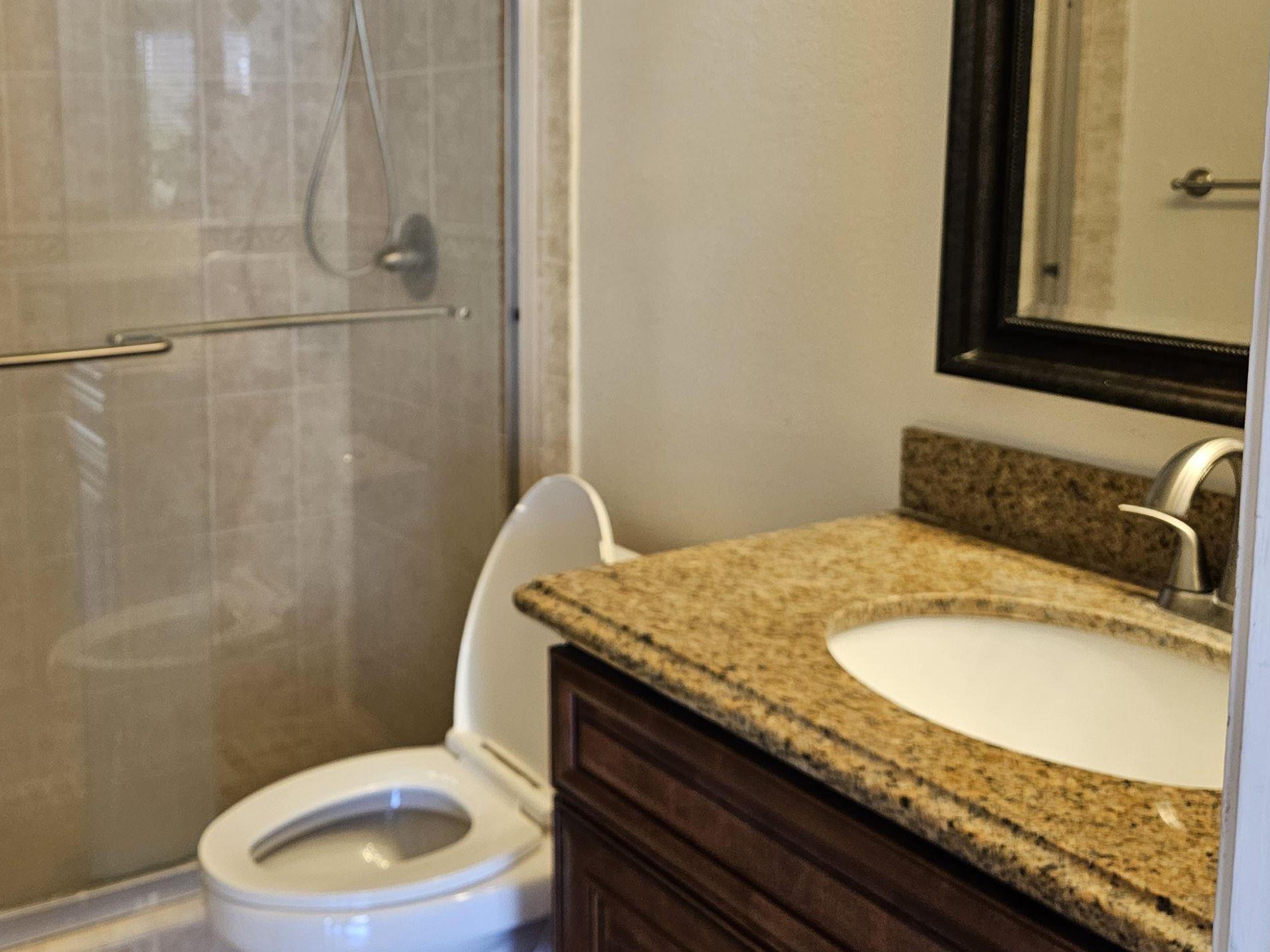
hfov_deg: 50.3
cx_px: 411
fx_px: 1321
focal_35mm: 36
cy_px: 319
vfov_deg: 39.2
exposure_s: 1/120
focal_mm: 5.4
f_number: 1.8
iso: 320
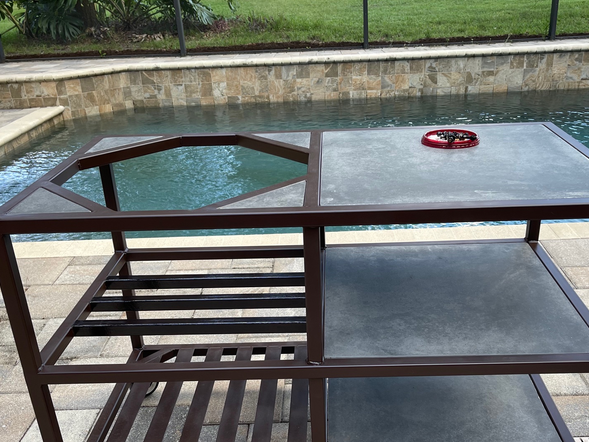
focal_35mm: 37
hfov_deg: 50.1
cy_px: 274
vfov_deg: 38.4
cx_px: 317
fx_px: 629
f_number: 1.6
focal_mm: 5.1
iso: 64
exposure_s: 1/121
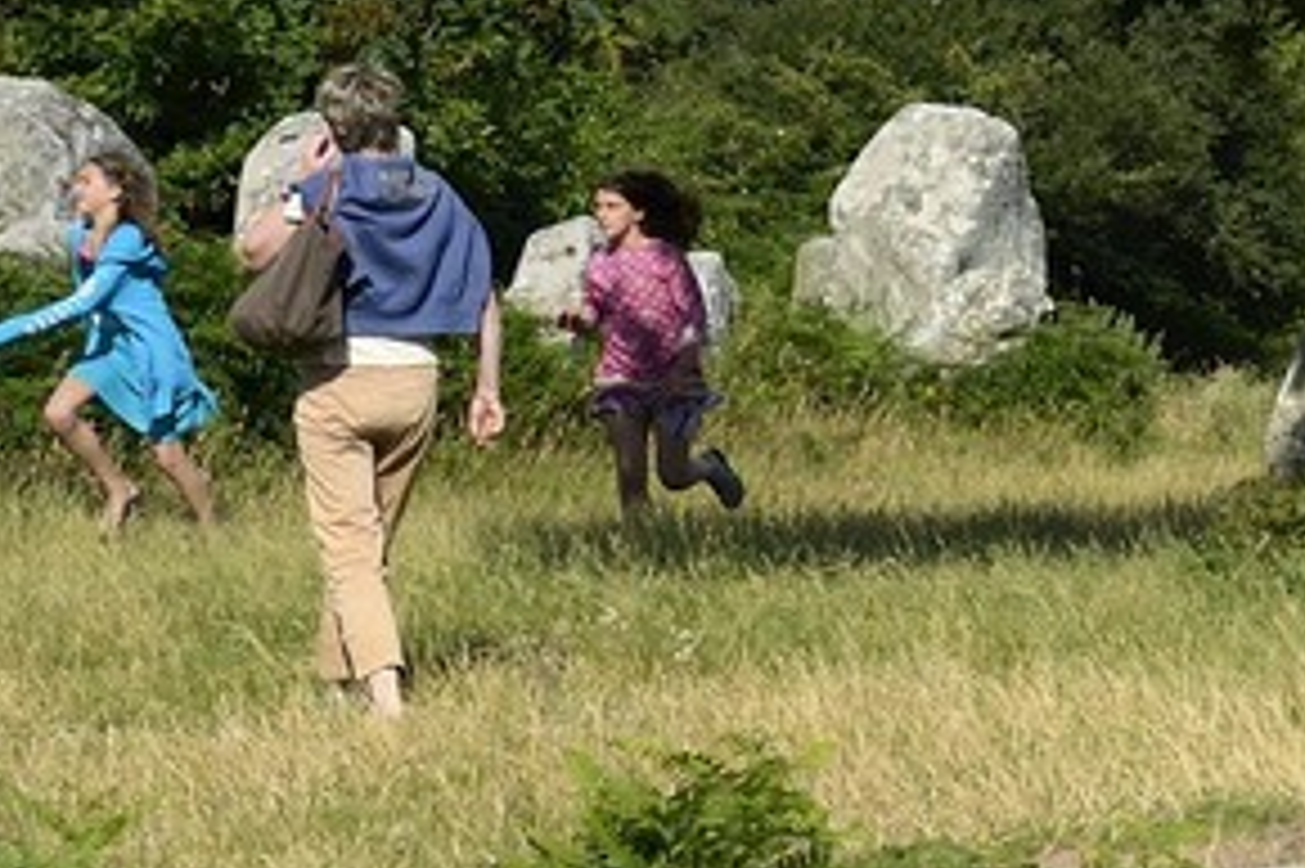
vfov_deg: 6.5
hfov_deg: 8.7
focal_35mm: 210
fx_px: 7608
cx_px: 3366
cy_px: 36
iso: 400
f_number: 8
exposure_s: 1/1250
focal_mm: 38
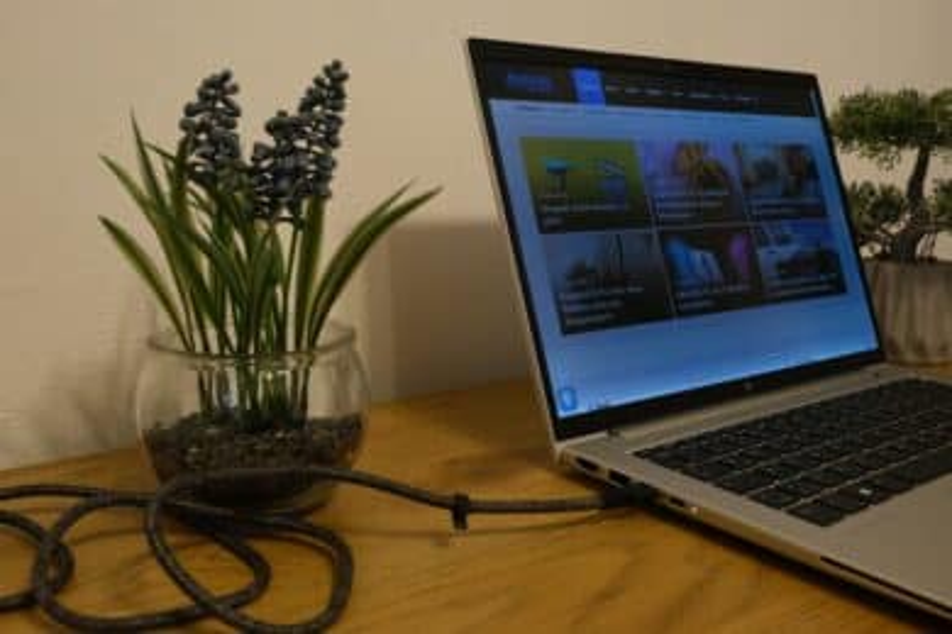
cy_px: 317
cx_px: 476
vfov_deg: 40.0
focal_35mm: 33
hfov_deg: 57.2
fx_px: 873
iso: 1600
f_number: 8
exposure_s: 1/20
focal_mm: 22
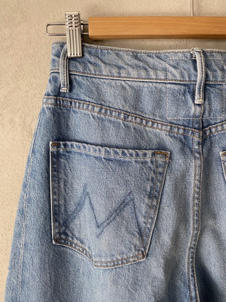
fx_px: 226
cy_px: 151
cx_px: 113
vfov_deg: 67.3
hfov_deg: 53.1
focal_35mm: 26
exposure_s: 1/121
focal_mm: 4.25
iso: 80
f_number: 1.8
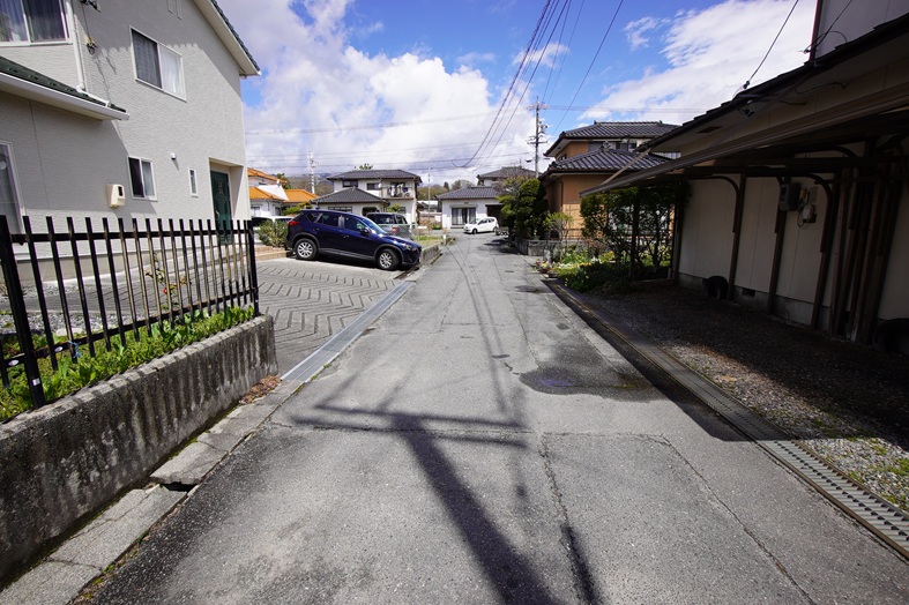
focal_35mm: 15
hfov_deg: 100.4
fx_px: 379
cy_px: 302
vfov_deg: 77.3
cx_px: 454
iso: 100
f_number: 10
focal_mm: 10
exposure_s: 1/160
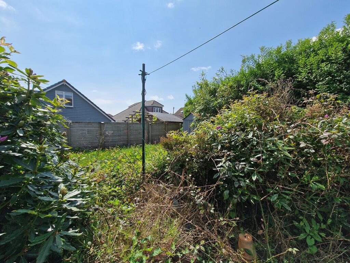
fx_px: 131
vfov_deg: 89.9
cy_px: 132
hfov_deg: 106.2
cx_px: 175
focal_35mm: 13
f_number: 2.2
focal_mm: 2.2
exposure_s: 1/3672
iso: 50
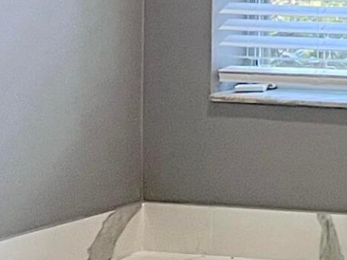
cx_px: 1036
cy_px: -207
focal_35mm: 167
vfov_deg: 8.5
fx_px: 1673
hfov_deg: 9.4
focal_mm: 5.7
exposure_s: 1/60
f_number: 1.5
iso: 100
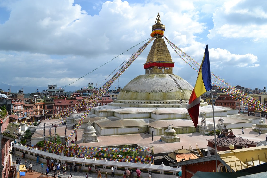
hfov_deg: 65.5
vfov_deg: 46.4
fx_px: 208
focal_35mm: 28
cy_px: 91
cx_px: 138
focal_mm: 18
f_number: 8
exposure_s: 1/250
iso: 100
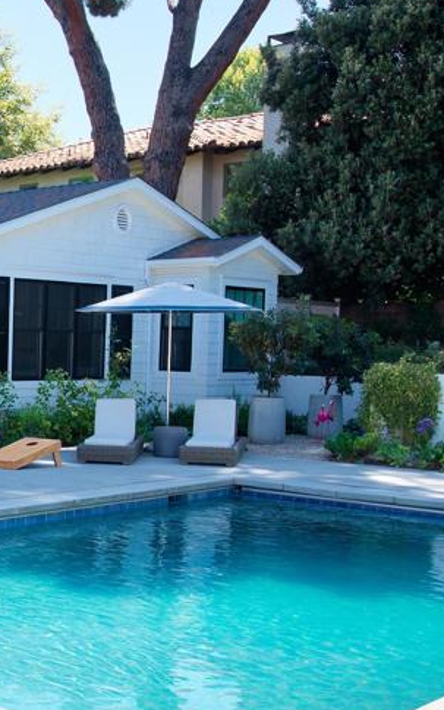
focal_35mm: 56
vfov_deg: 36.2
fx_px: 1085
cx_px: -232
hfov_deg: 19.9
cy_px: 413
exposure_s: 1/400
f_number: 8
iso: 200
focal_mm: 26
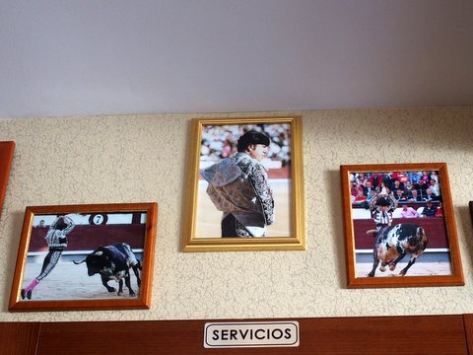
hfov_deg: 49.0
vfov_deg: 37.7
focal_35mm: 38
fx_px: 519
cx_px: 236
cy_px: 178
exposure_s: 1/40
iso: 200
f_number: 2.8
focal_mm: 8.1
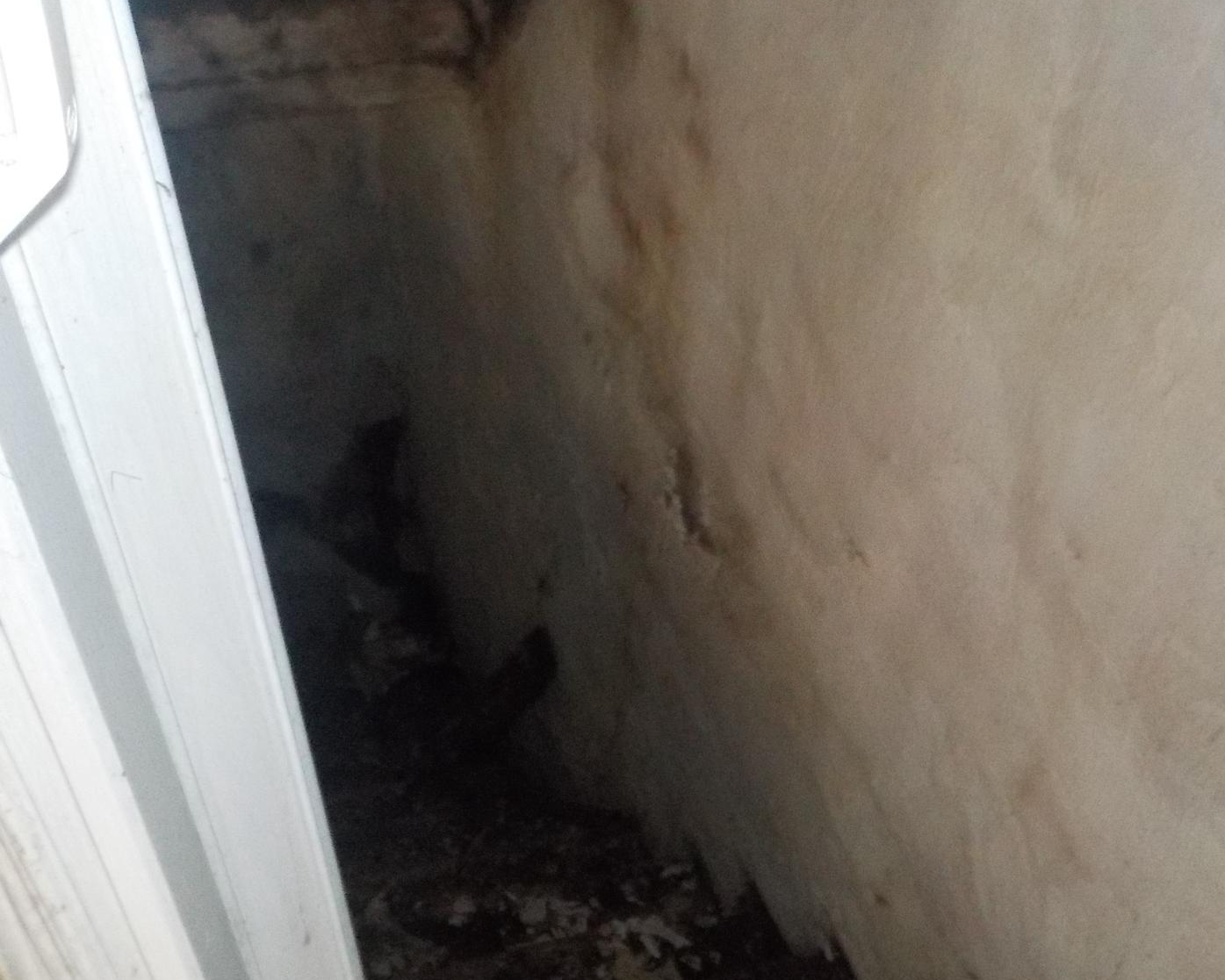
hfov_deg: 42.3
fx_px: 1559
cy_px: 542
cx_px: 829
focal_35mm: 43
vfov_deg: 34.9
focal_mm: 4.1
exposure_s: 1/4
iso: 800
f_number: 3.3
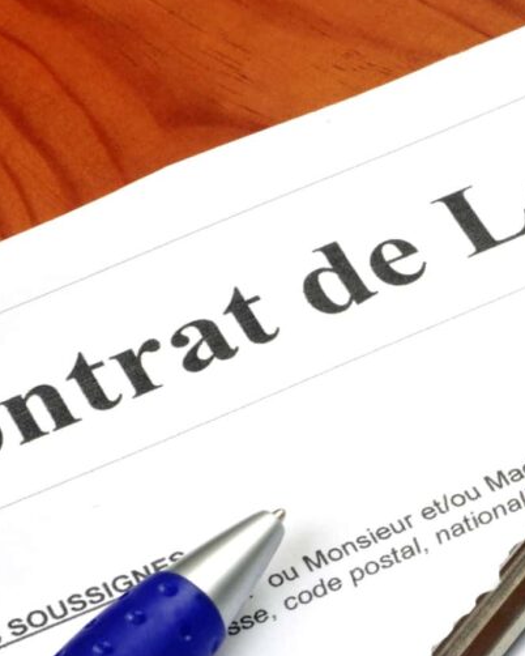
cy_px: 371
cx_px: 479
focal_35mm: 172
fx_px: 3339
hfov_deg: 9.0
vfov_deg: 11.2
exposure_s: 1/100
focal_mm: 60
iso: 200
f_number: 36
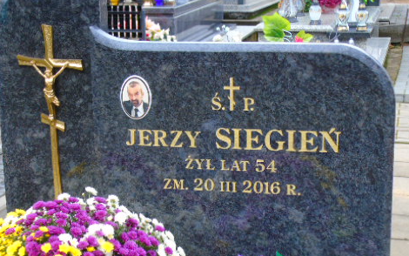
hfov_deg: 26.4
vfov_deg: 16.7
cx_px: 178
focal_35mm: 78
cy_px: 165
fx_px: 870
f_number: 4.3
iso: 100
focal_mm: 9.6
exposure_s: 1/30
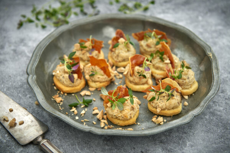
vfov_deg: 19.5
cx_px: 115
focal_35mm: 70
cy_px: 76
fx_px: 447
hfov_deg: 28.8
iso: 100
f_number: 7.1
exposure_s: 1/2
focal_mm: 70
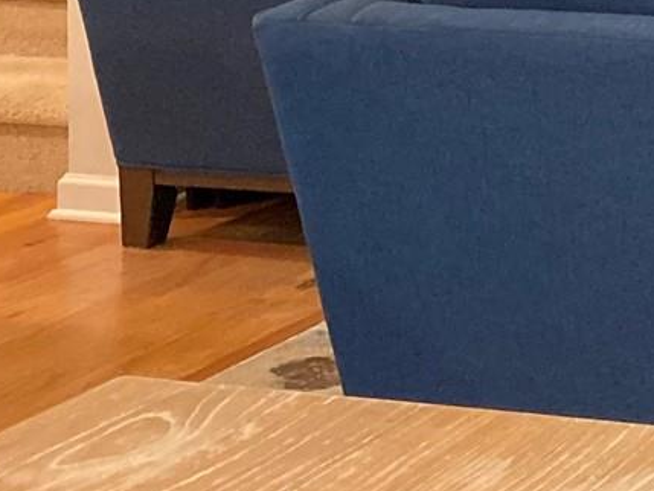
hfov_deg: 12.9
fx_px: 2343
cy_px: -377
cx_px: 1468
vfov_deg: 11.2
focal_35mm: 124
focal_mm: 4.25
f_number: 1.8
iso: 500
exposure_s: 1/40
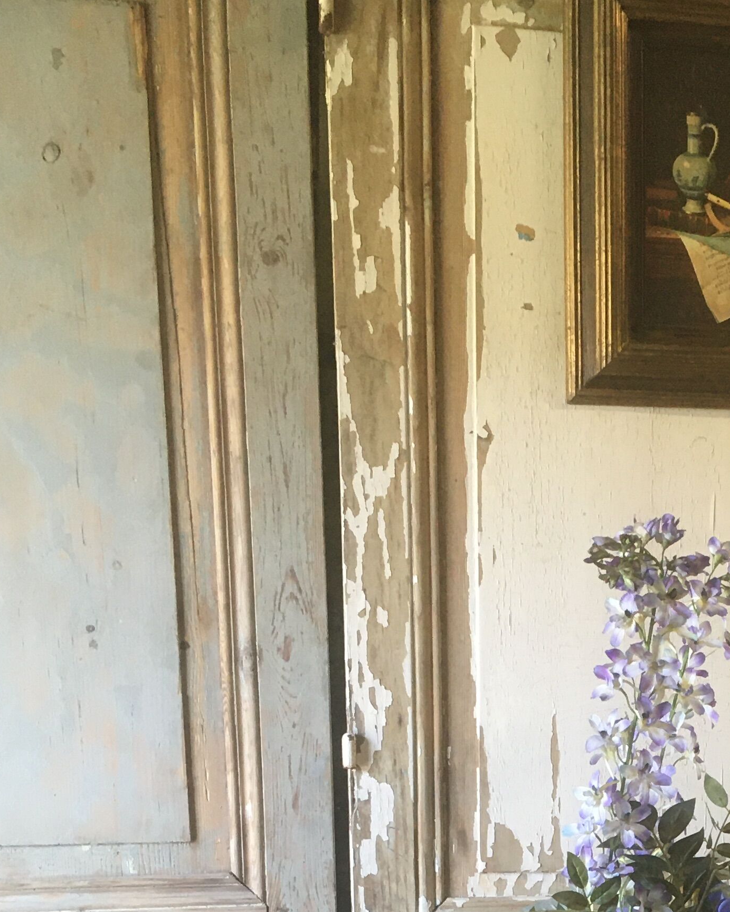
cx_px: 690
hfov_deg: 22.4
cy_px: 1004
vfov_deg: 26.4
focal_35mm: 66
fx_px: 1783
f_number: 2.2
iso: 125
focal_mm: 4.15
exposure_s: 1/33
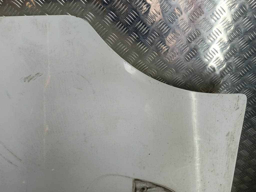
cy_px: 96
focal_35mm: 23
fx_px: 170
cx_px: 128
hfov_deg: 73.9
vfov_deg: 58.9
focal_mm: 4.11
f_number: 1.6
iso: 58
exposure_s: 1/100
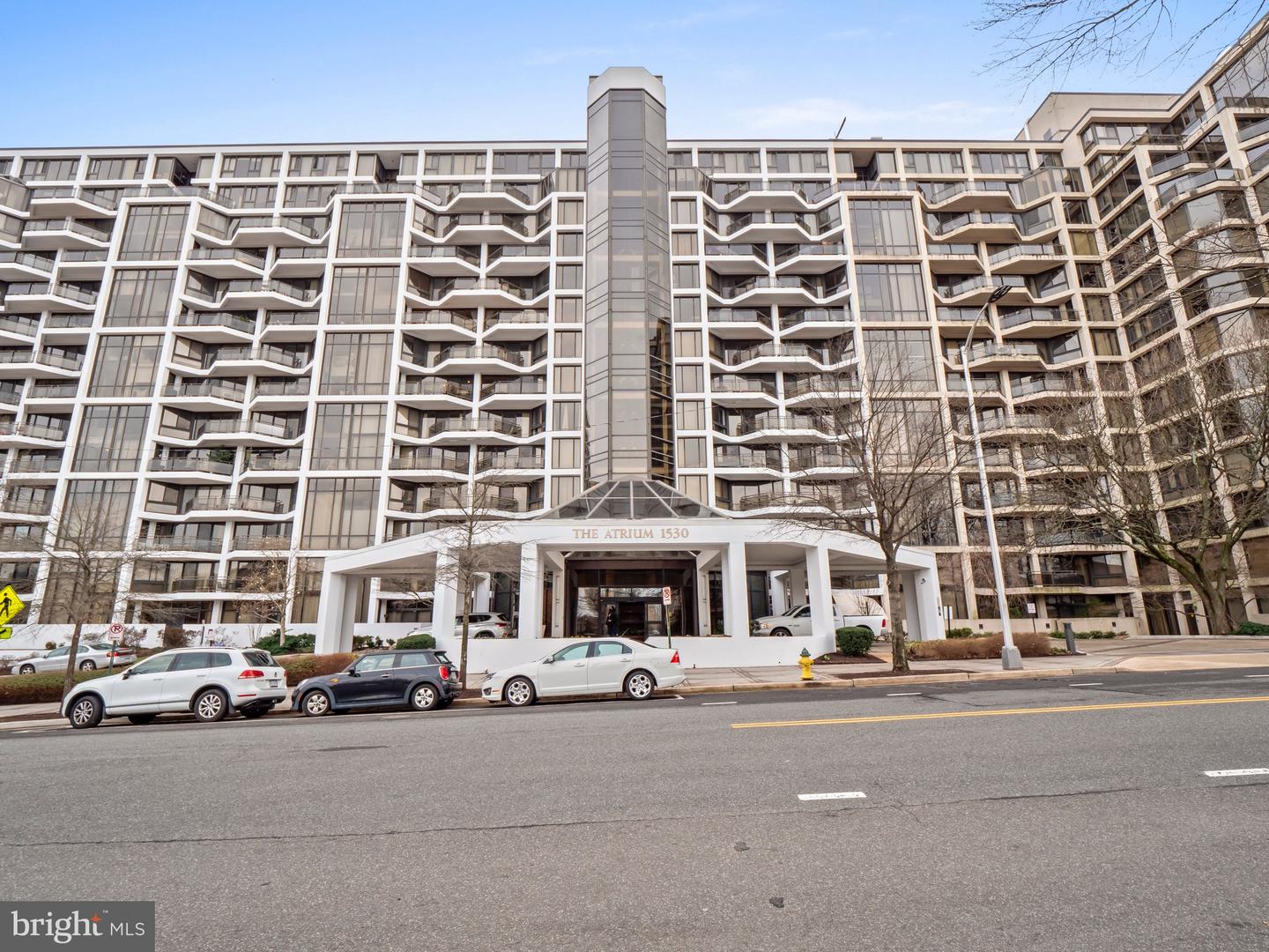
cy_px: 476
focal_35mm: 16
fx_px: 587
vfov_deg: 78.1
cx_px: 634
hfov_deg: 94.5
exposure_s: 1/160
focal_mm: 8
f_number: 6.3
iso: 320
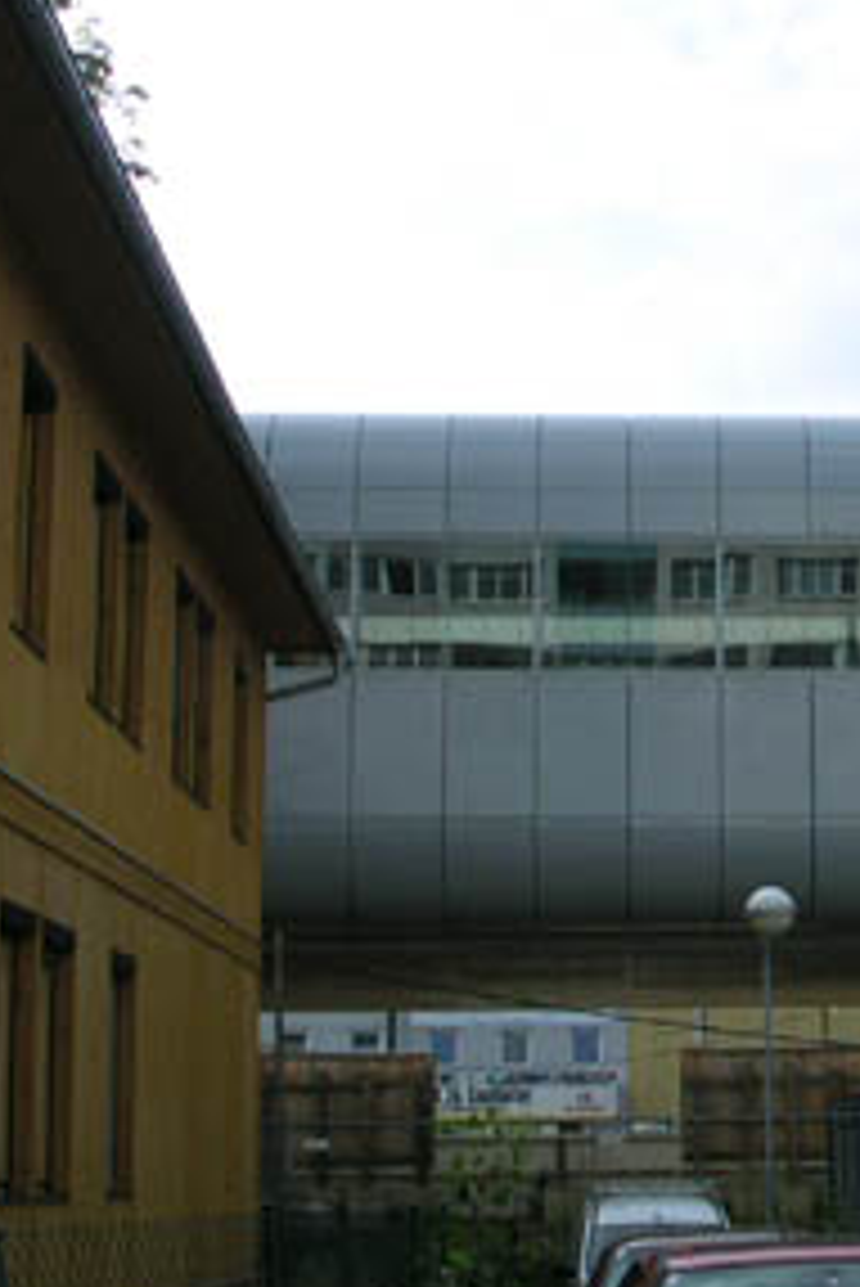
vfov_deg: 27.3
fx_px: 2648
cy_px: 623
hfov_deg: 17.8
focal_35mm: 74
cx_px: 959
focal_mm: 5.6
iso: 100
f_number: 4.5
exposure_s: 1/399
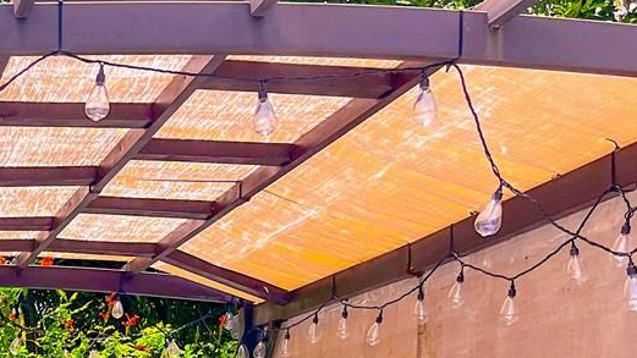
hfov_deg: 22.2
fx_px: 1469
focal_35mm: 87
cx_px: -171
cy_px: 553
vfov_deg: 13.1
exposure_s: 1/2000
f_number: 1.6
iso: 50
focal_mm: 5.1
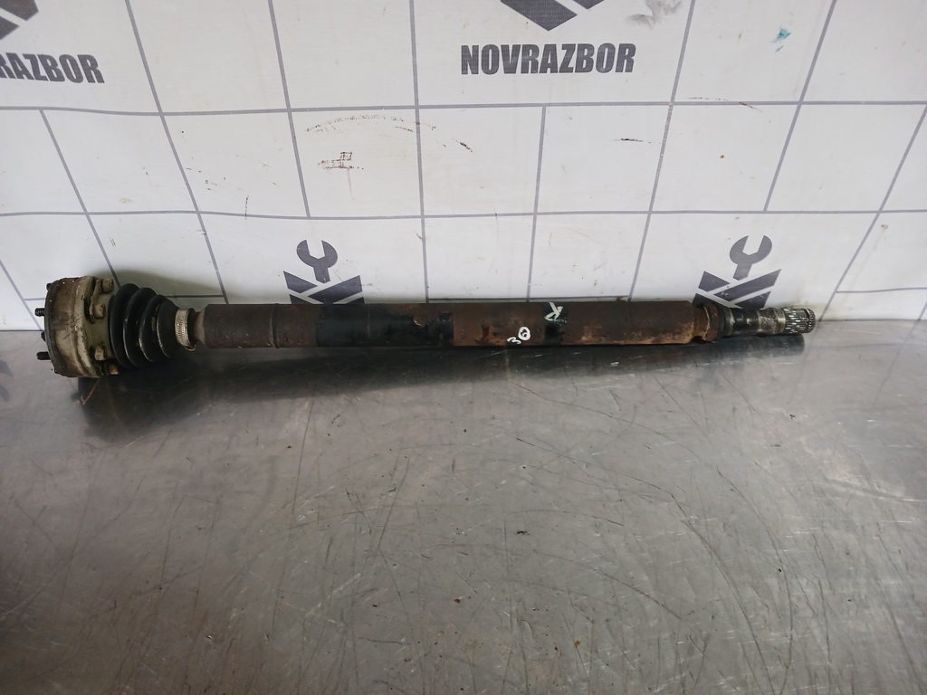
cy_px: 348
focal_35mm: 27
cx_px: 464
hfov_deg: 65.3
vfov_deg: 51.4
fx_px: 723
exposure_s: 1/50
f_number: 1.8
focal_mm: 4
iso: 125
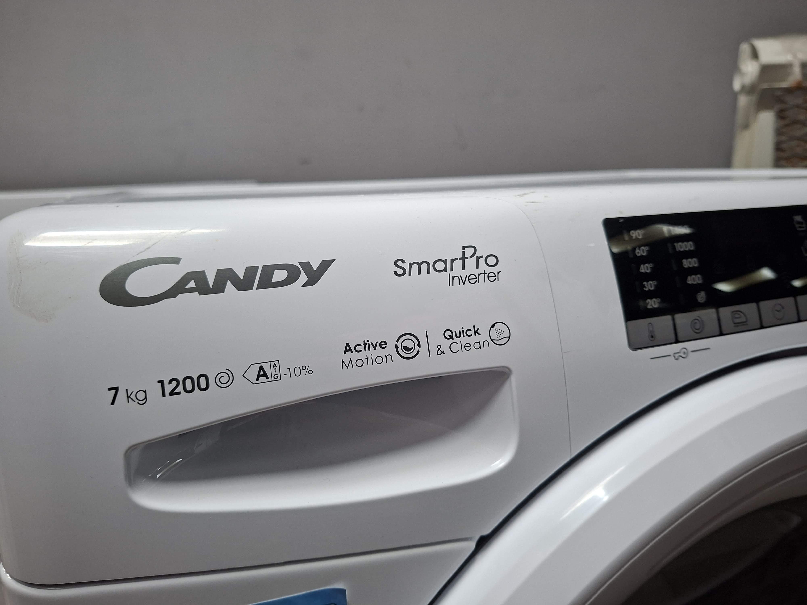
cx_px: 404
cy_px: 302
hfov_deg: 73.9
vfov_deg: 58.9
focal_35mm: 23
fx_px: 536
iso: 250
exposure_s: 1/50
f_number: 1.8
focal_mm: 5.54
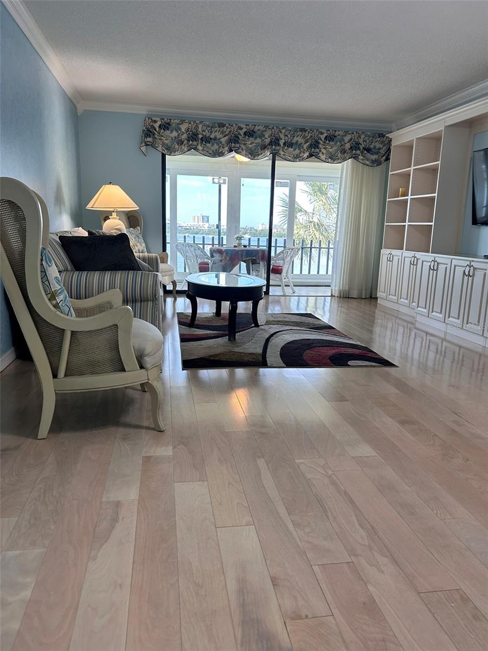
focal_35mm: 26
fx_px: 489
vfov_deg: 67.3
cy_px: 326
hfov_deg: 53.1
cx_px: 244
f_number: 1.5
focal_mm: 5.7
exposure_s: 1/120
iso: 64
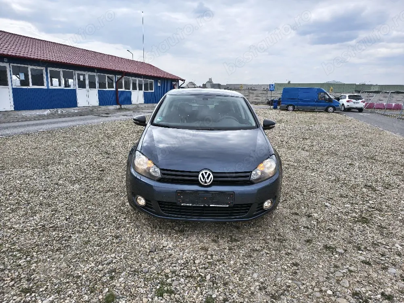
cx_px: 202
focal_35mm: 24
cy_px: 152
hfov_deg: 71.6
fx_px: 280
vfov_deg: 56.8
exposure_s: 1/667
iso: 101
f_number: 1.8
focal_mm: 5.56
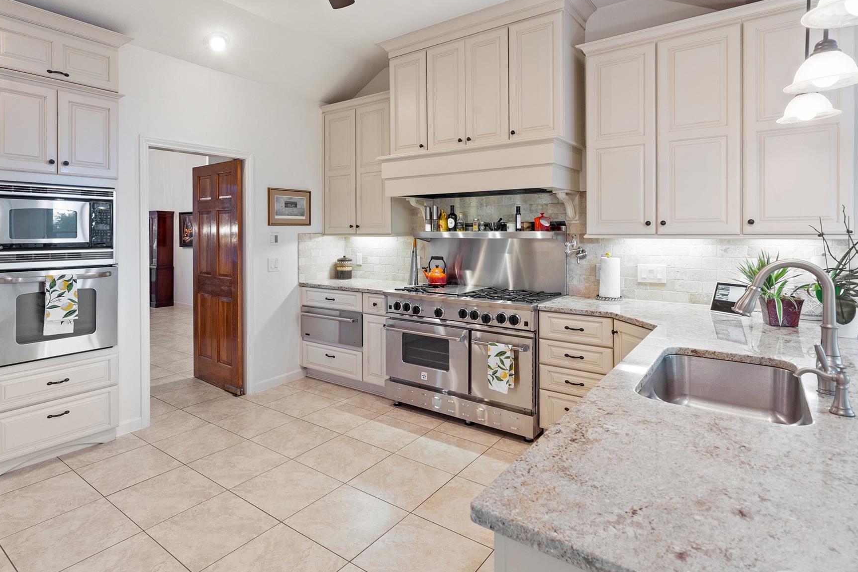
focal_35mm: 19
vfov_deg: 64.3
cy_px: 253
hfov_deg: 86.7
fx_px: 453
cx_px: 386
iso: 320
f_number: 9
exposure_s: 3.2
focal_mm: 16
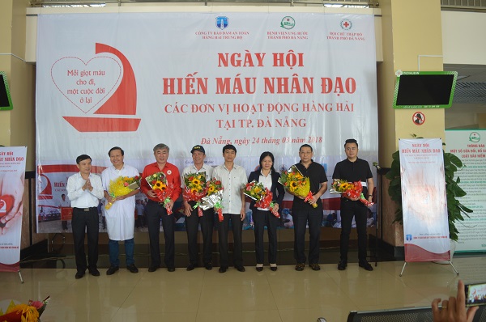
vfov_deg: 47.8
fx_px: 364
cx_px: 243
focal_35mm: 27
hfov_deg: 67.5
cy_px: 161
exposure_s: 1/60
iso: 400
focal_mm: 18
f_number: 4
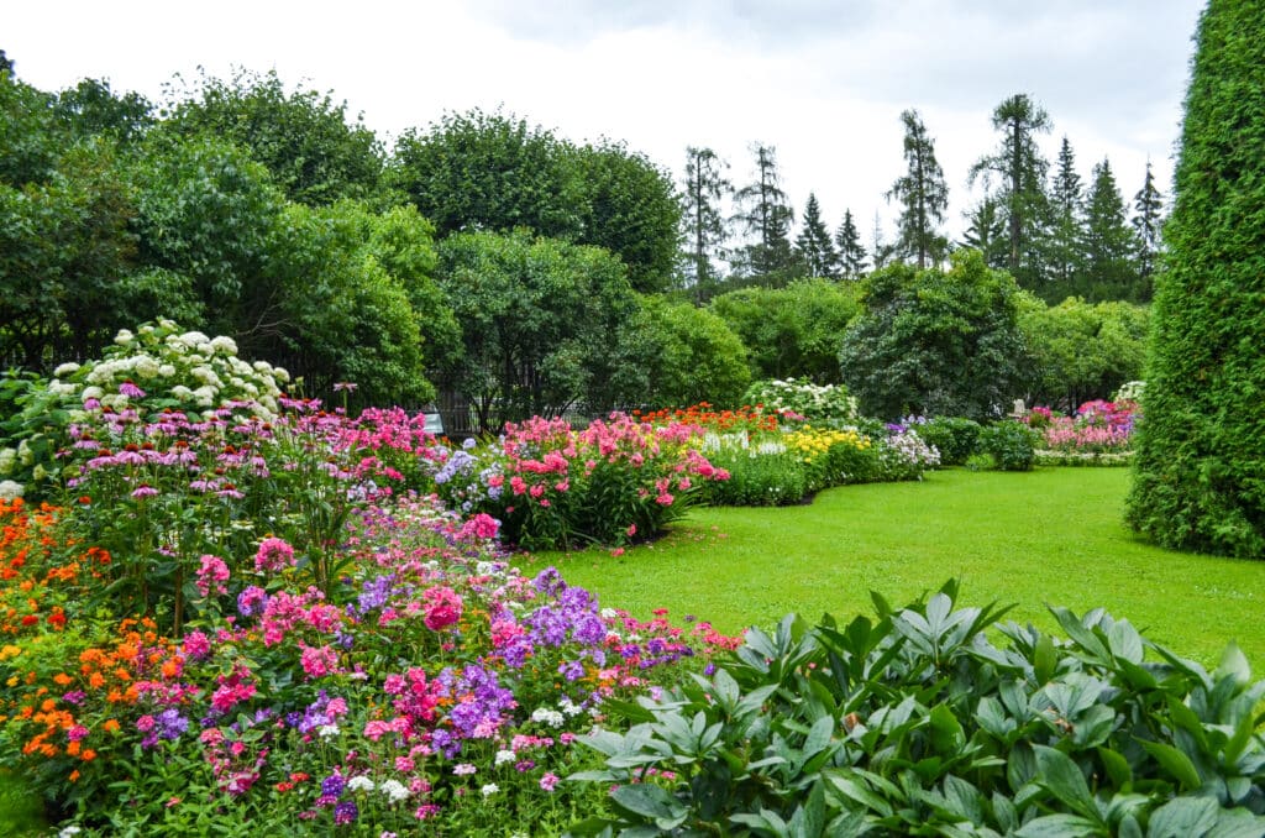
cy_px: 419
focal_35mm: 33
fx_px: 1157
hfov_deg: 57.3
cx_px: 632
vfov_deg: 39.8
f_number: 6.3
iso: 200
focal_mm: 22
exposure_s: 1/160
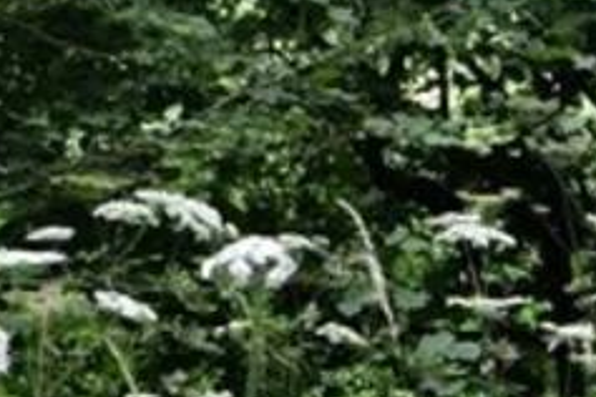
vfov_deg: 1.9
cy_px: 603
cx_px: 1661
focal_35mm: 716
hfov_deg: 2.8
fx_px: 11853
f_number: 11
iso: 1000
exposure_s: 1/200
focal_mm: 105
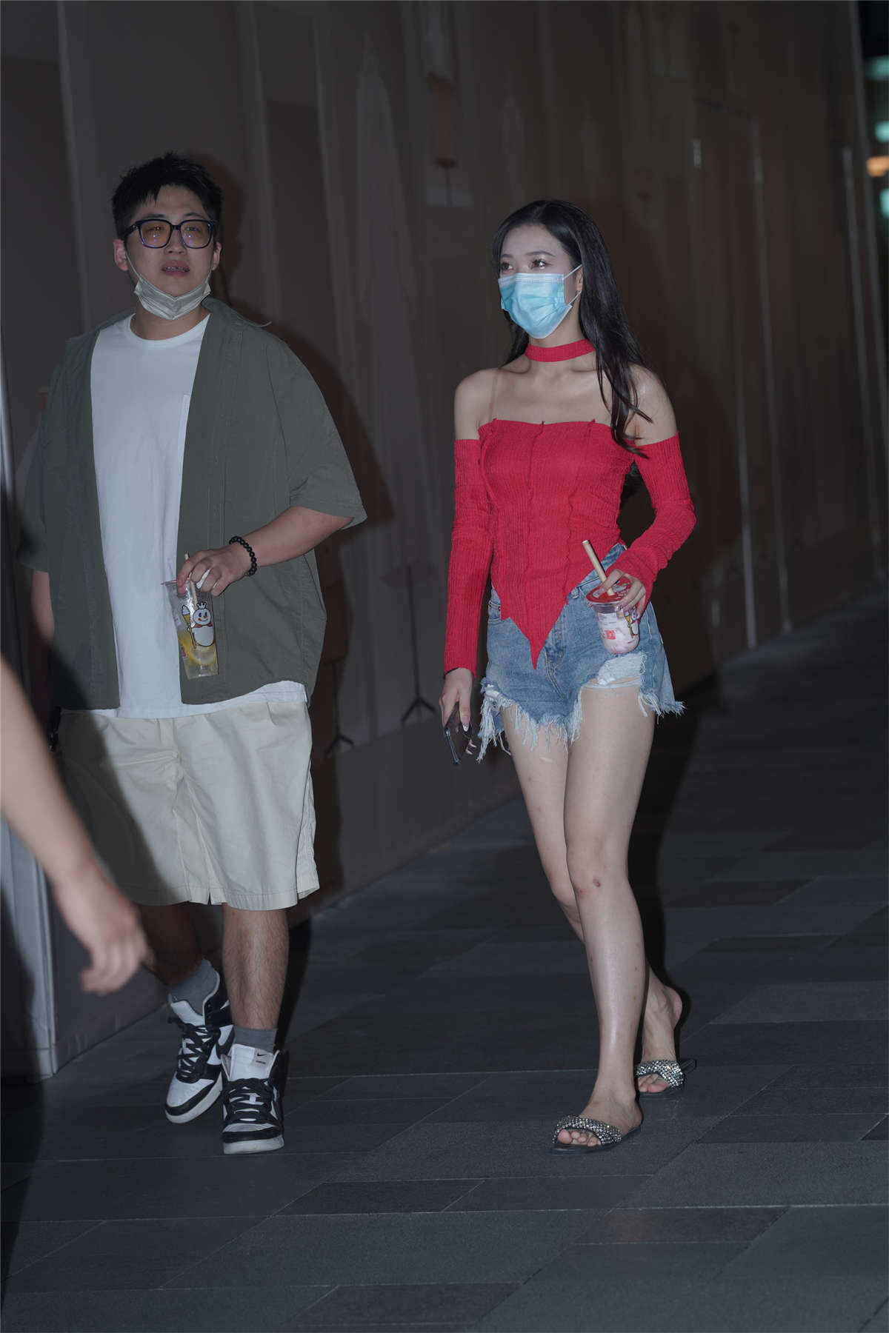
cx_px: 444
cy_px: 666
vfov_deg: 15.2
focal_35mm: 135
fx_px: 5000
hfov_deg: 10.2
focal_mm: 135
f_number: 4.5
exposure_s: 1/200
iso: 500
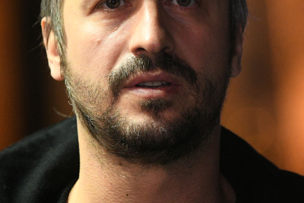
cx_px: 163
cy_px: 34
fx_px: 3530
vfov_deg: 3.3
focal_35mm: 418
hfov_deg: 4.9
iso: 4000
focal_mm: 160
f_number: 2.8
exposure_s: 1/250
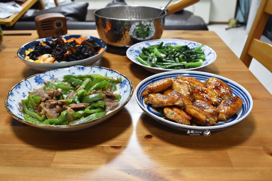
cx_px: 136
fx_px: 272
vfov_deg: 36.9
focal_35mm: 36
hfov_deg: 53.1
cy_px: 90
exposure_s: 1/40
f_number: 5.6
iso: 1400
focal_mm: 24
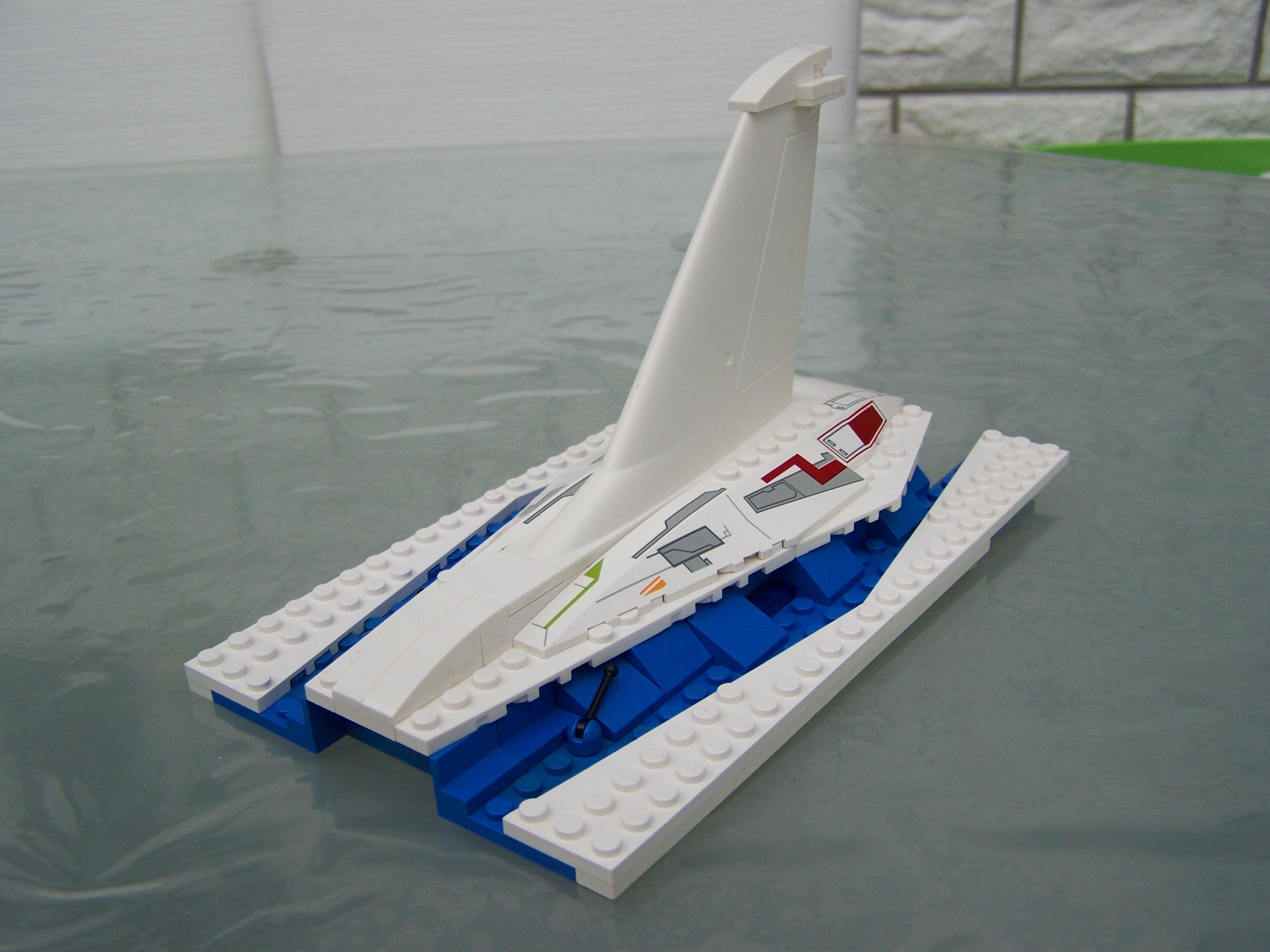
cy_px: 476
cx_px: 635
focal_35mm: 38
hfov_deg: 49.0
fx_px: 1394
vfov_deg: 37.7
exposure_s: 1/320
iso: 64
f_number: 2.8
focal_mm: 6.3
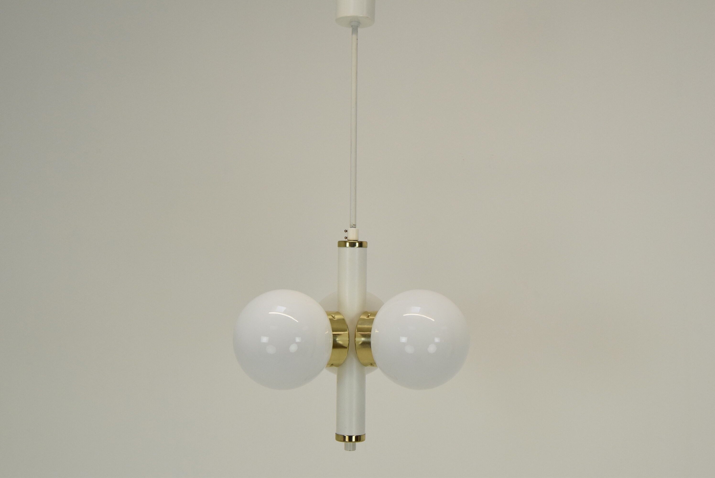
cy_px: 239
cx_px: 358
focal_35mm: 45
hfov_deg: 43.6
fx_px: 894
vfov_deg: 29.9
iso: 1600
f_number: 9
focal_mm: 30
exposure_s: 1/320
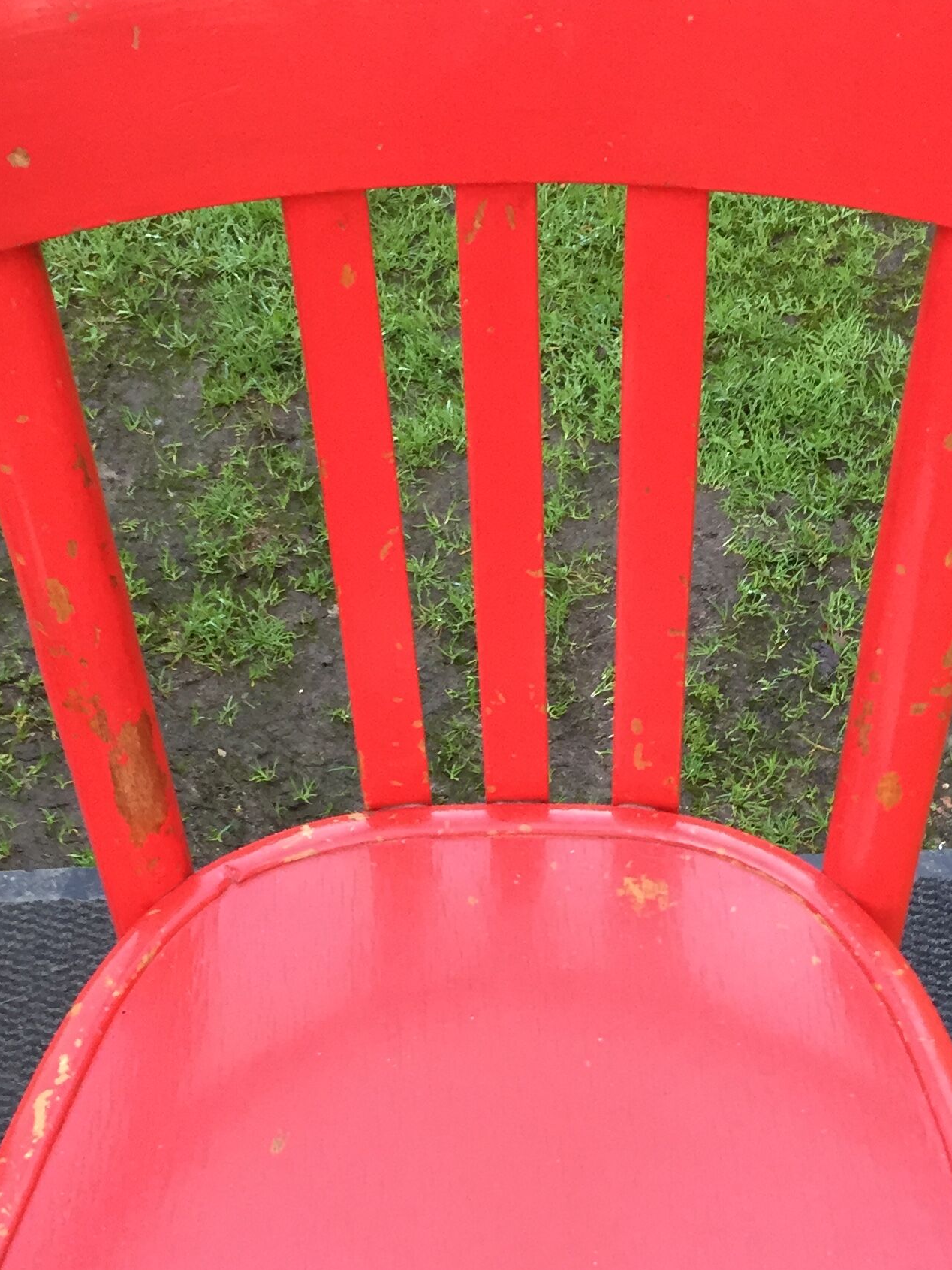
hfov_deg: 26.1
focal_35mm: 56
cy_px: 920
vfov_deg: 33.8
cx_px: 520
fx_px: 2053
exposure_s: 1/33
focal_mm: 4.15
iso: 160
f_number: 2.2
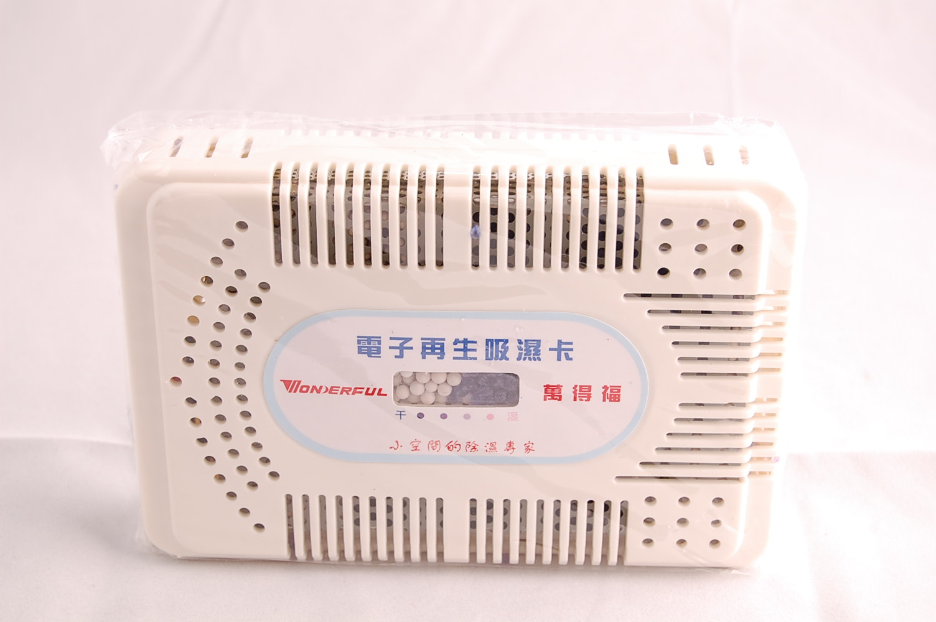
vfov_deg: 18.9
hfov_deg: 28.1
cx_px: 468
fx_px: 1870
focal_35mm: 72
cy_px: 311
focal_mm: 48
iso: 200
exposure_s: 1/125
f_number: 8
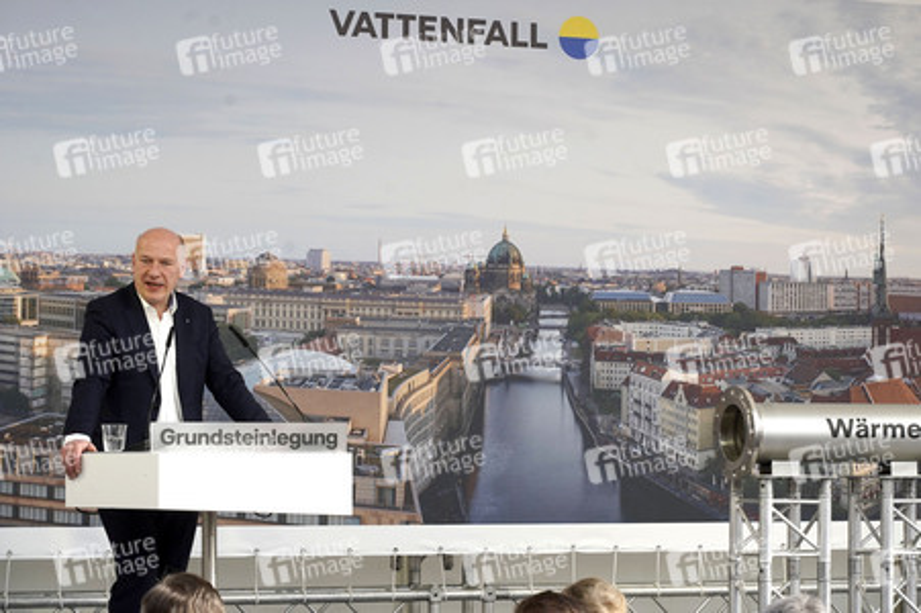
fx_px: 2275
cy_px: 306
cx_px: 460
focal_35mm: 89
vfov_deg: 15.3
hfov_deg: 22.9
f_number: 8
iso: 640
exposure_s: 1/400
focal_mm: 89
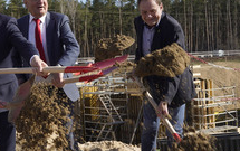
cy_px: 81
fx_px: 419
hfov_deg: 31.0
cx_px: 40
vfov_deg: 20.4
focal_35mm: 64
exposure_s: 1/250
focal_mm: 30
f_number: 9
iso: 100
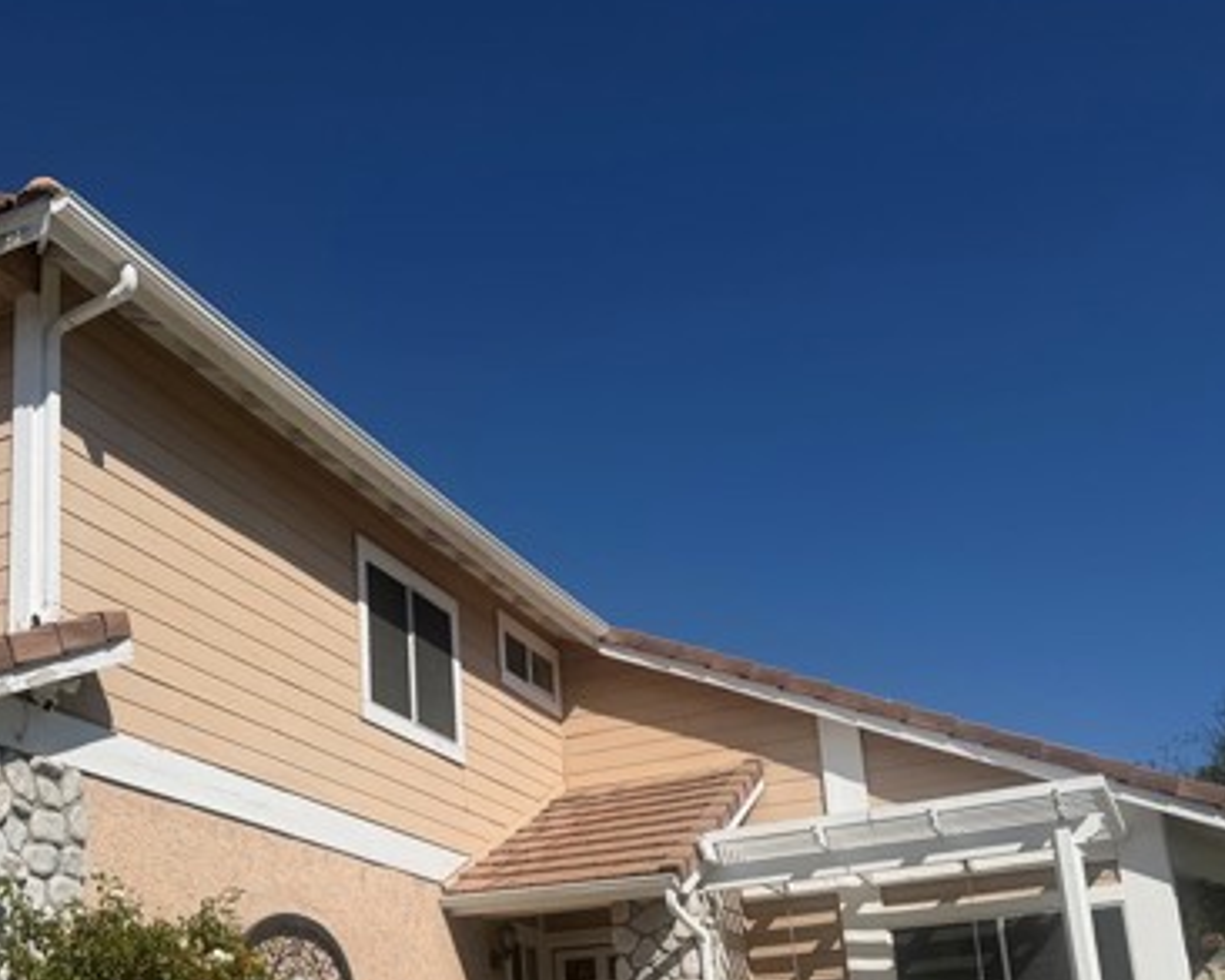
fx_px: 1487
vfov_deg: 35.5
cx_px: 348
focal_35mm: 41
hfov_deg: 43.7
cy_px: 766
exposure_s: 1/11905
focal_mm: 6.76
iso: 80
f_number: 1.78
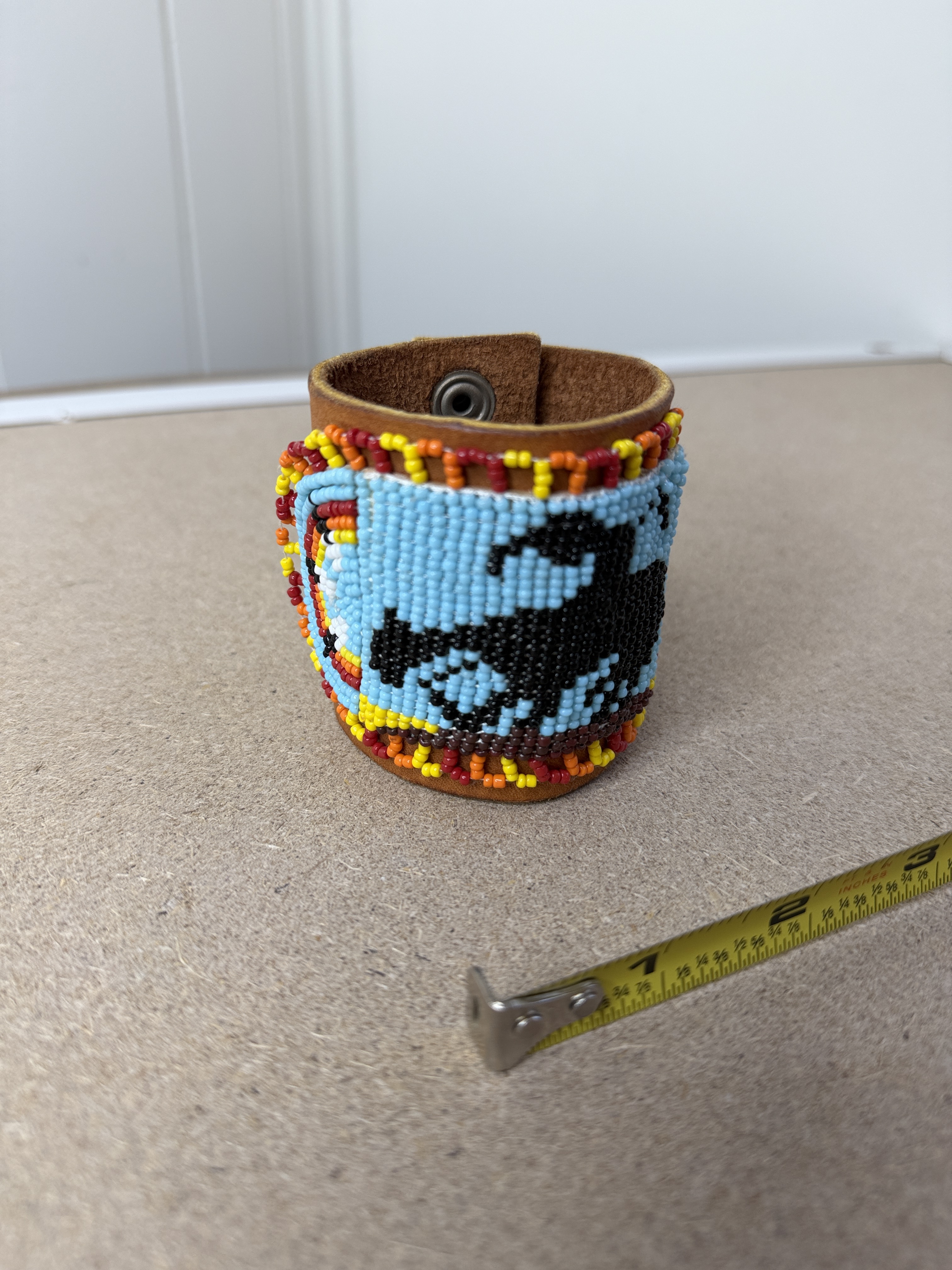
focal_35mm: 24
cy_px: 635
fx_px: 880
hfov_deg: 56.8
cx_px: 476
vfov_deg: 71.6
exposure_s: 1/120
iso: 80
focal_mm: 6.76
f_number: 1.78
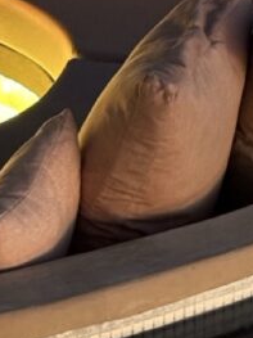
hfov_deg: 7.9
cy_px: -212
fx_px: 1824
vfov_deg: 10.1
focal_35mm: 187
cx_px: 72
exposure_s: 1/24
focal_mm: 6.86
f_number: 1.78
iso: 640
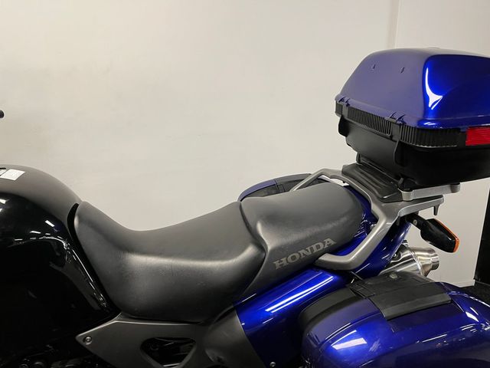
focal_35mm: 26
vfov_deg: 53.1
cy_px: 184
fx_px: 368
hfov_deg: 67.3
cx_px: 245
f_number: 1.6
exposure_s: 1/50
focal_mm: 5.1
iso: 80
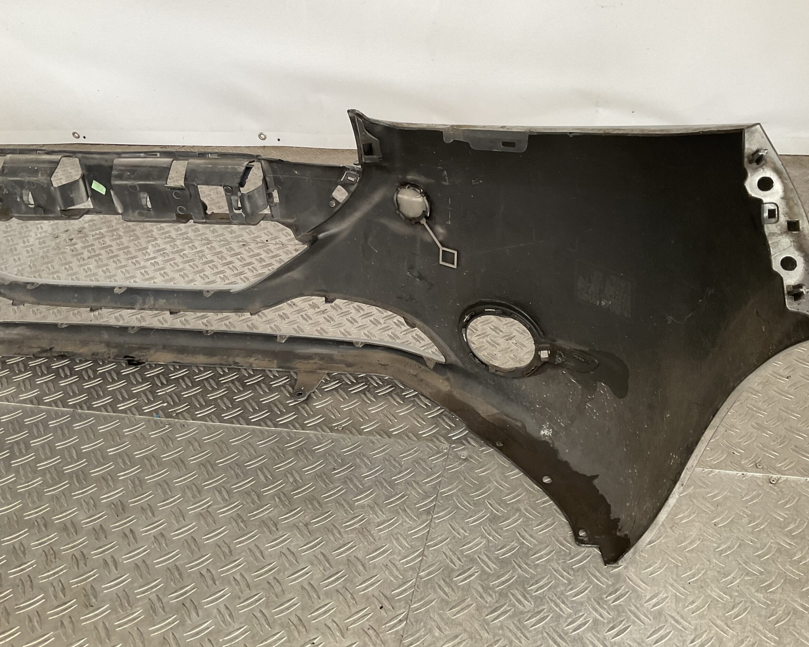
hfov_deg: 57.1
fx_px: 742
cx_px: 431
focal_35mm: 31
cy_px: 321
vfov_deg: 47.1
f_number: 1.8
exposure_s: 1/60
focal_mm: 3
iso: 50
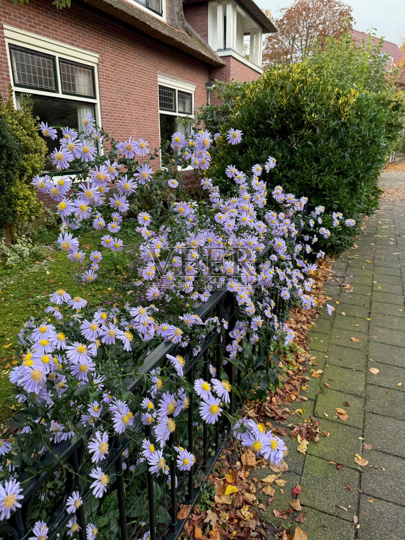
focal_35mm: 24
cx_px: 202
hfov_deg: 56.8
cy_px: 270
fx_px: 374
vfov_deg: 71.6
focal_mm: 6.76
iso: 100
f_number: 1.78
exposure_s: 1/291
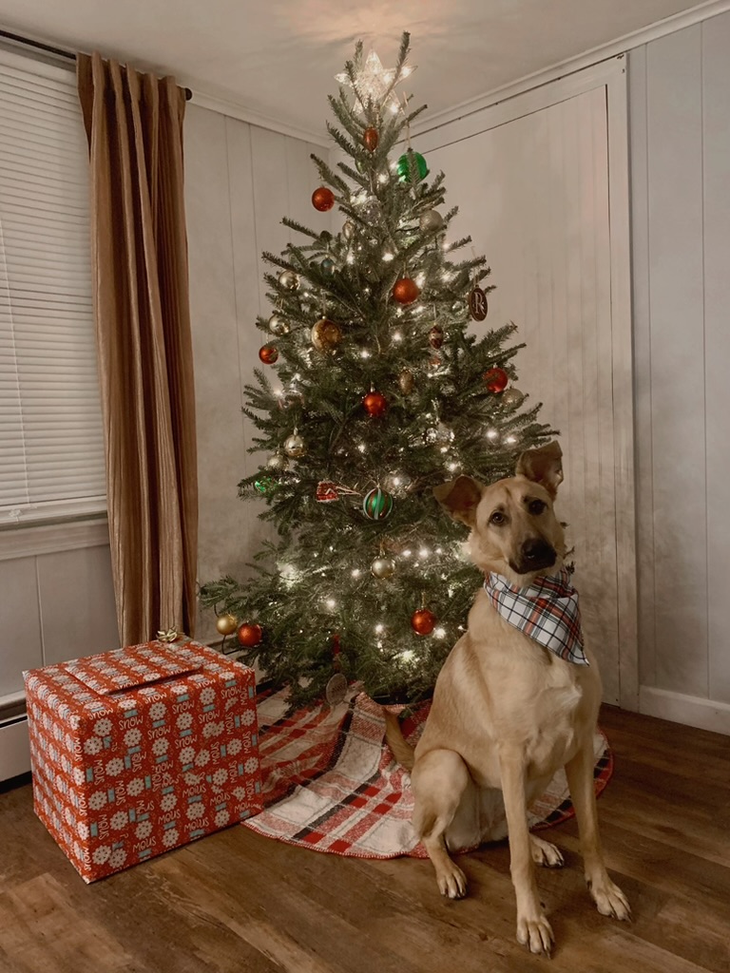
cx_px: 365
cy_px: 486
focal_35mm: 26
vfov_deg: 67.3
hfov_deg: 53.1
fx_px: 731
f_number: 1.8
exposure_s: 1/30
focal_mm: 4.25
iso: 640
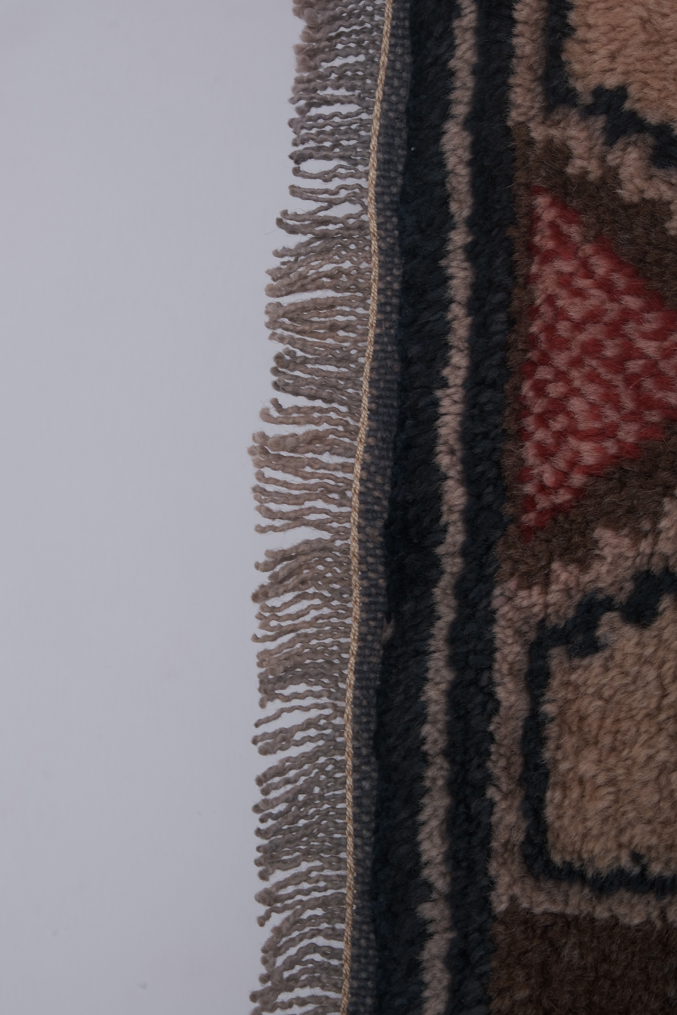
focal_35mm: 83
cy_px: 508
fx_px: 2341
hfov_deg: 16.5
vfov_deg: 24.5
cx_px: 338
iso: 160
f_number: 14
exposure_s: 1/160
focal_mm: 55
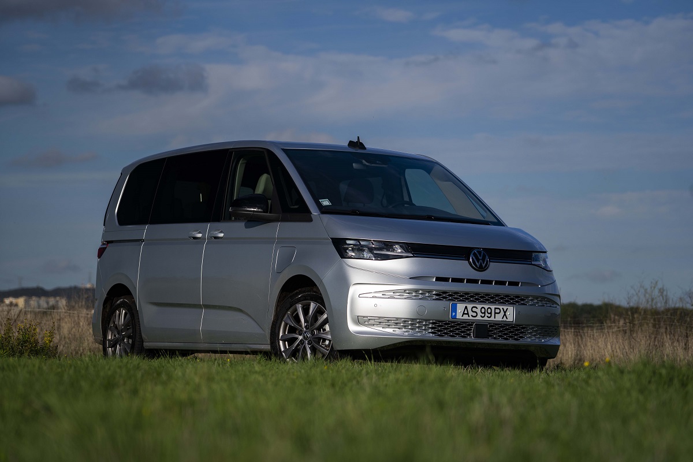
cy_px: 231
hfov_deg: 16.4
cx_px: 346
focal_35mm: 125
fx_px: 2406
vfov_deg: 11.0
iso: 100
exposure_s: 1/500
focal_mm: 125
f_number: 4
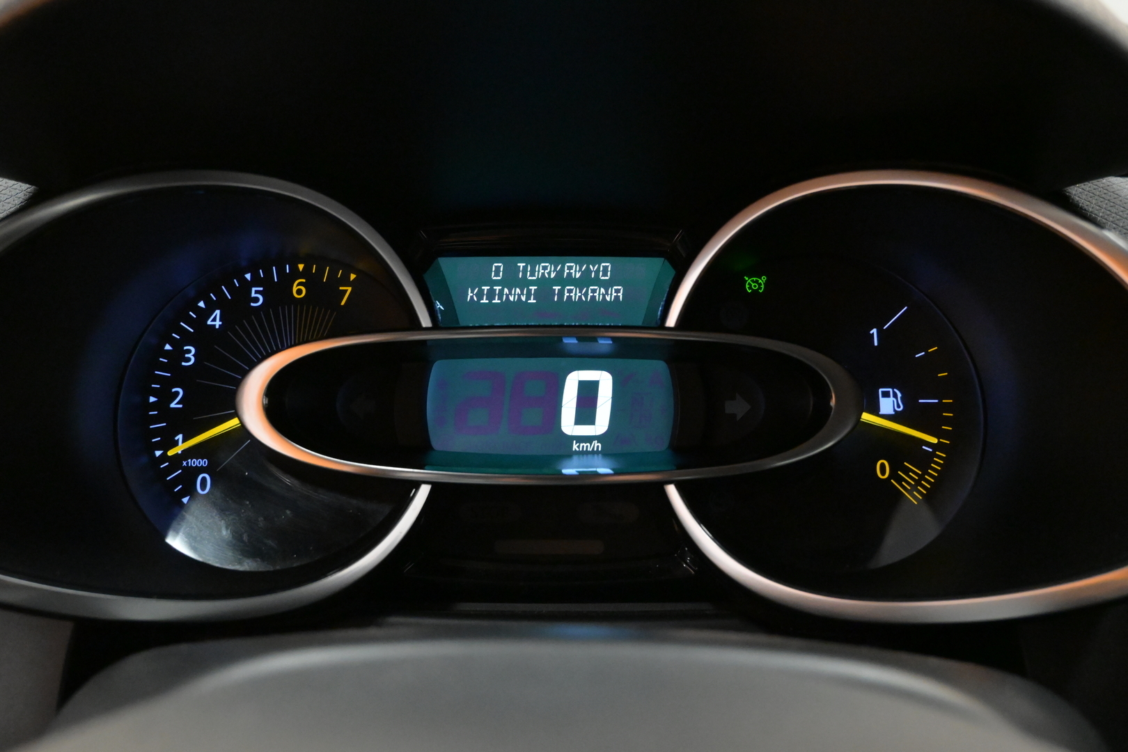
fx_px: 1128
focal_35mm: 36
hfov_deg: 53.1
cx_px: 564
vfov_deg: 36.9
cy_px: 376
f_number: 5.6
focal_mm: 24
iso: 6400
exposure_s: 1/125
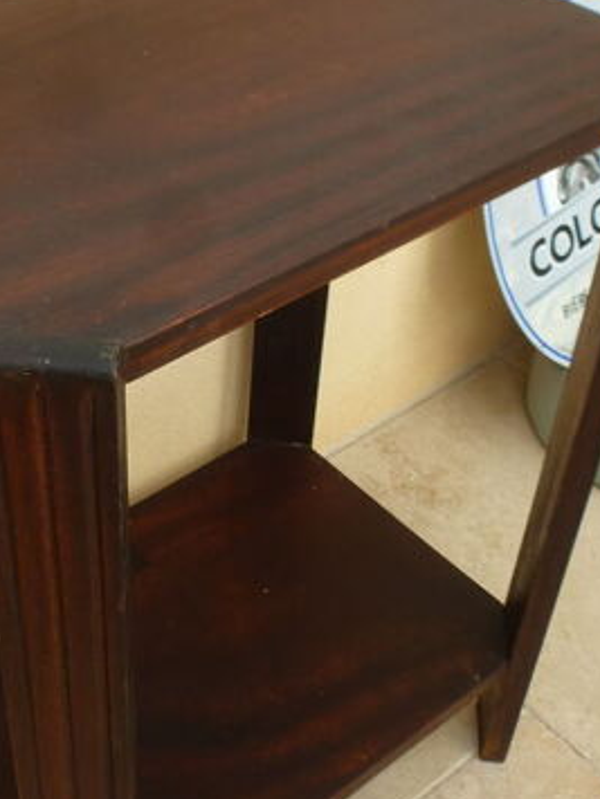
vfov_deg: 35.5
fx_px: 1248
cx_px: 198
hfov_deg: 26.9
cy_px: 346
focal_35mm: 54
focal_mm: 5.4
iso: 100
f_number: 4
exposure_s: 1/100
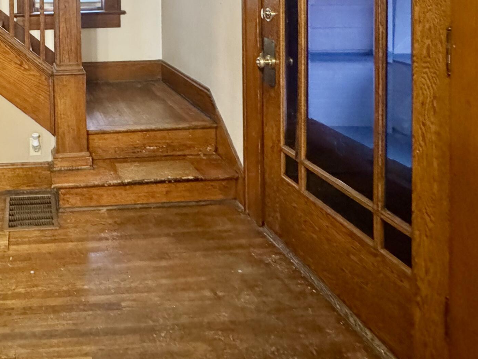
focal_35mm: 30
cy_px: -15
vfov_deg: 40.0
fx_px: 414
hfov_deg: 51.7
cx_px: 34
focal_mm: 2.22
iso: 1250
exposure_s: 1/60
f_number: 2.2
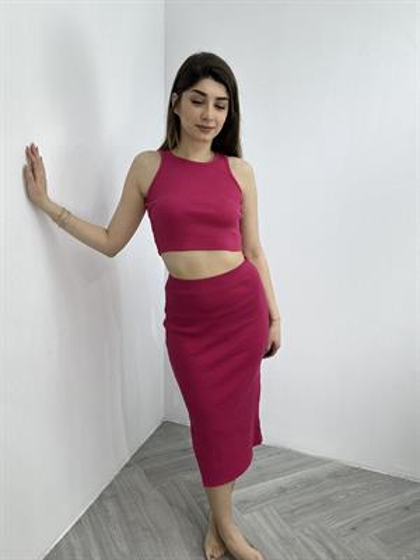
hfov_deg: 46.8
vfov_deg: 60.0
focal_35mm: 30
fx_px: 485
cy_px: 280
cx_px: 210
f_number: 1.9
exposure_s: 1/106
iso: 20
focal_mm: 2.69
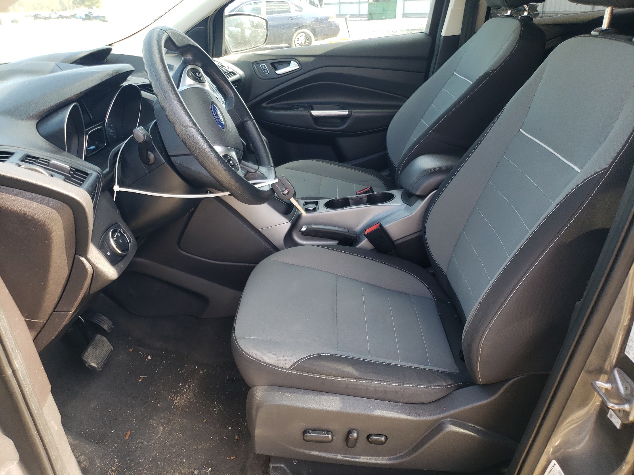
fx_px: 476
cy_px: 238
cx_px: 317
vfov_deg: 53.1
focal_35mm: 26
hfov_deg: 67.3
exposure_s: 1/159
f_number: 1.5
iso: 50
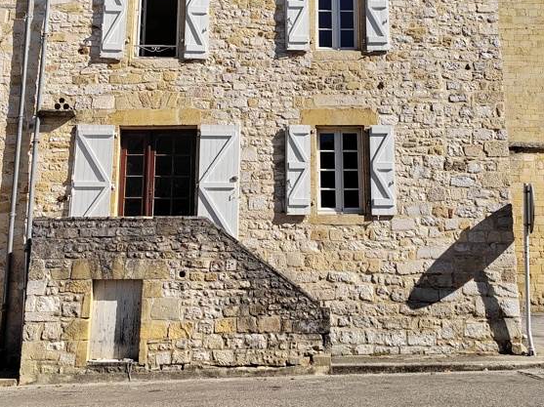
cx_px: 295
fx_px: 722
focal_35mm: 46
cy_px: 121
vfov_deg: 31.1
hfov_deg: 41.2
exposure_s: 1/1600
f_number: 1.9
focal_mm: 5.52
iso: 100
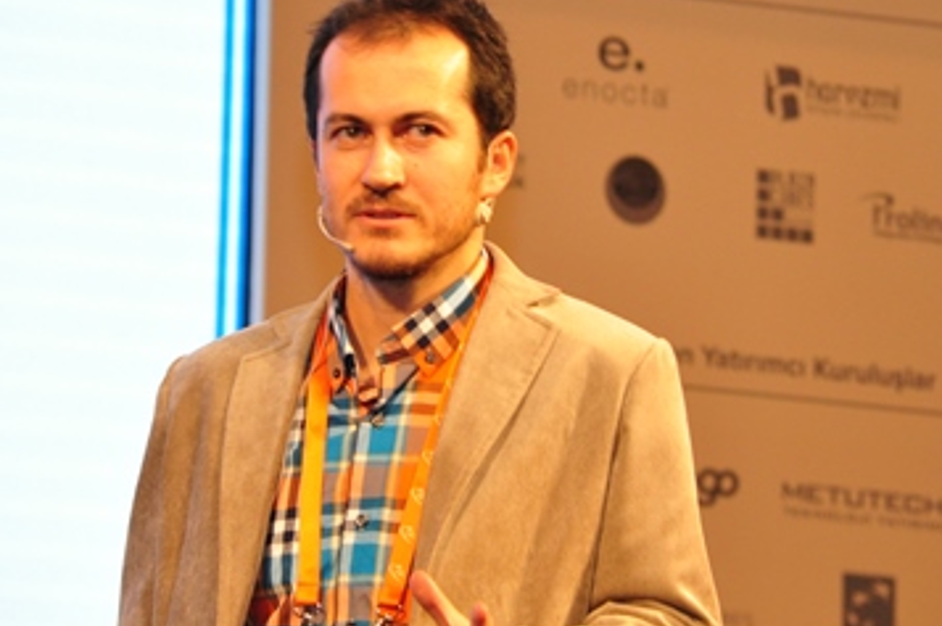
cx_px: 496
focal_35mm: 467
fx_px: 12203
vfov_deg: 2.9
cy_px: 258
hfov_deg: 4.4
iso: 1100
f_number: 6.3
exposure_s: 1/60
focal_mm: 200
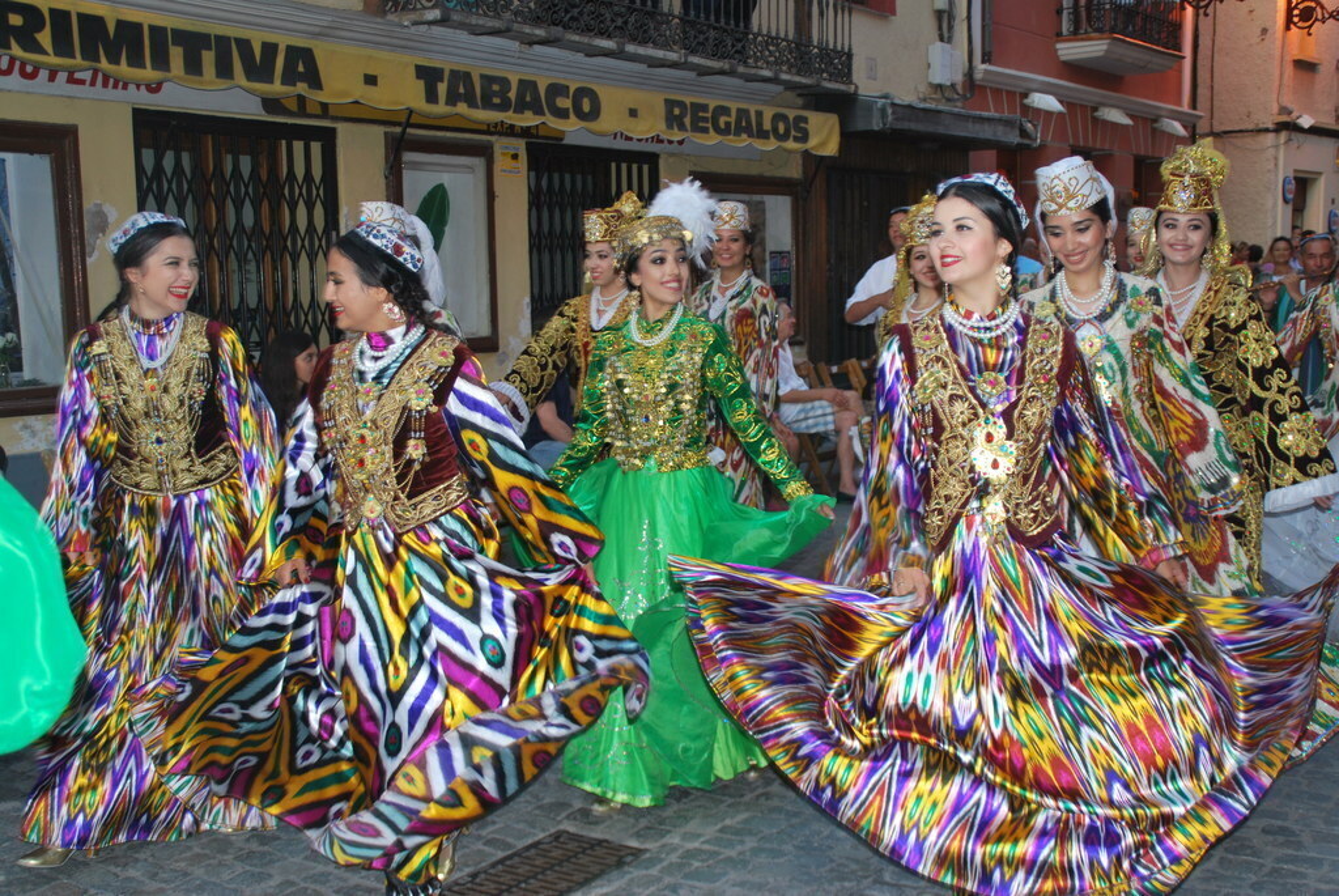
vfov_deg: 32.0
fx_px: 1564
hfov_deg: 46.4
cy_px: 448
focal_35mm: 42
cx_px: 670
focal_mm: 28
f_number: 4
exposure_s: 1/60
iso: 200
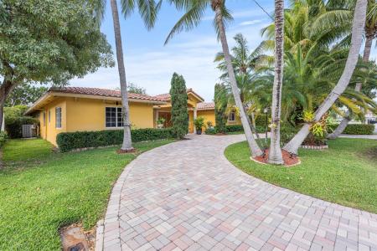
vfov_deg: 72.1
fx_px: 173
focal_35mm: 16
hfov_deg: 95.0
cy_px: 126
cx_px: 188
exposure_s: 1/40
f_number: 8
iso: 64
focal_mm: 16.5
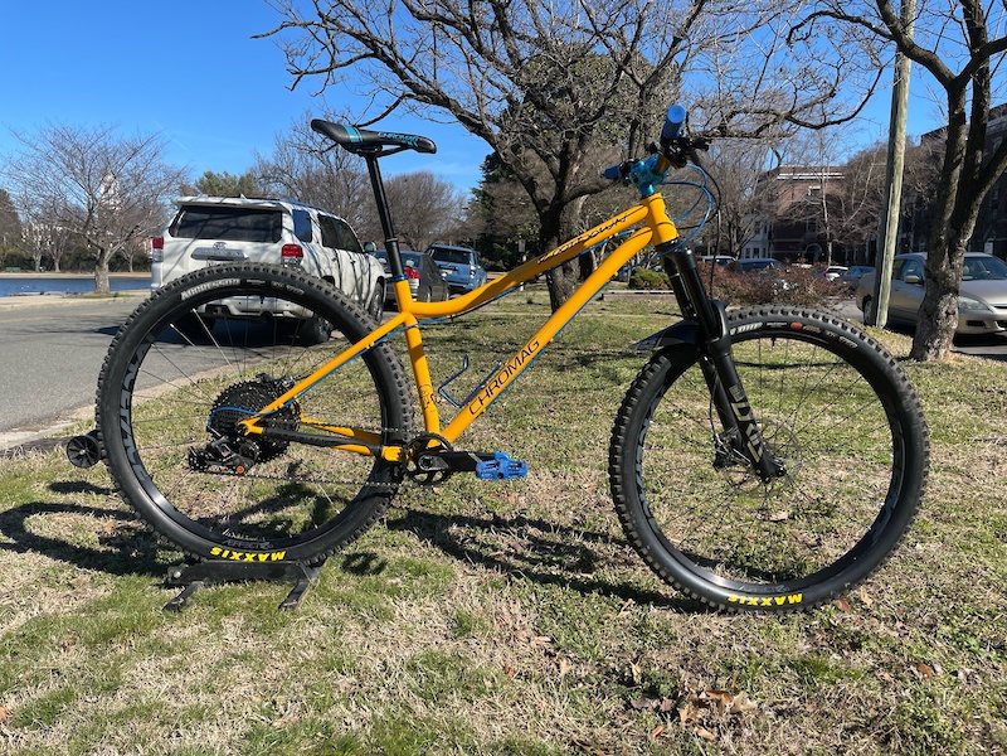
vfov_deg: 53.1
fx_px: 756
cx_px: 504
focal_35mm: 26
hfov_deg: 67.3
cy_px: 378
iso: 32
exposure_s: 1/2353
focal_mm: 4.2
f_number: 1.6
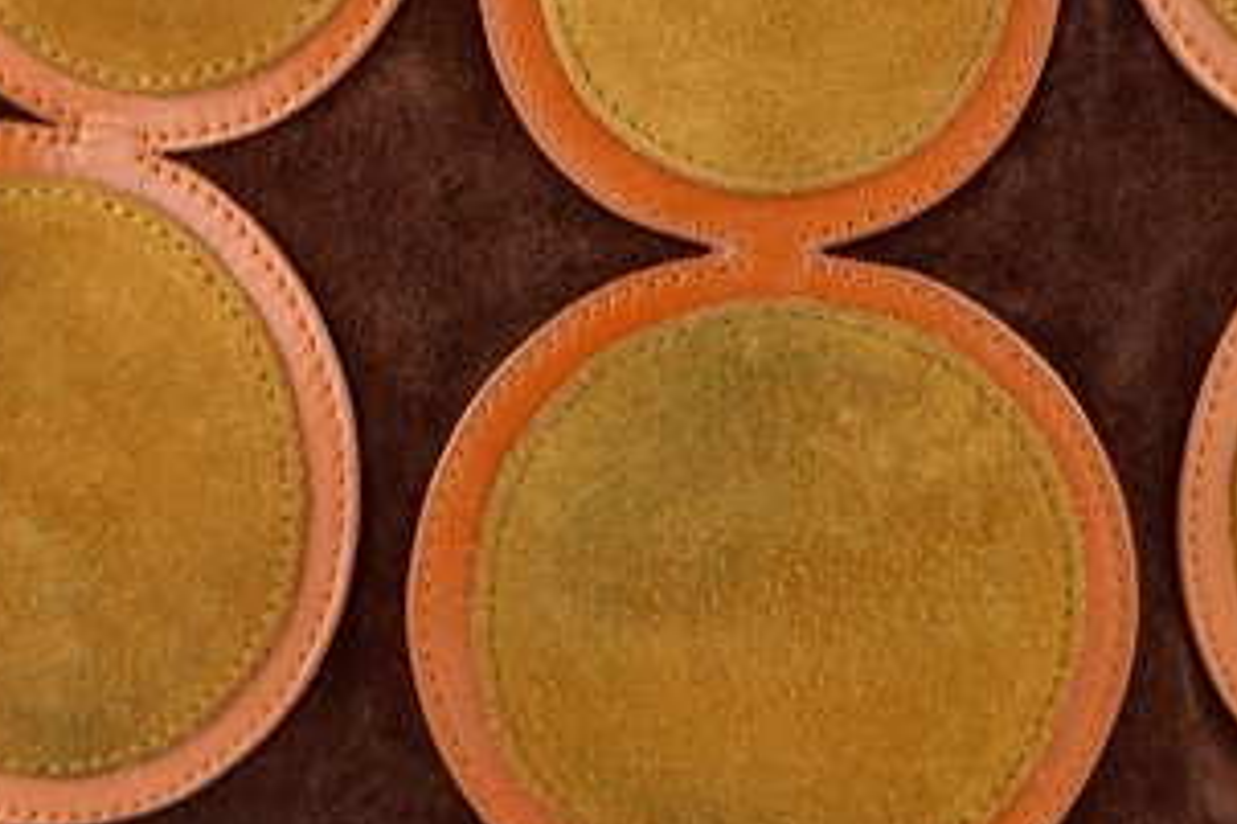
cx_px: 651
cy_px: 324
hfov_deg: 14.8
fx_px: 4773
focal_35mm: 139
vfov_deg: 9.9
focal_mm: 40
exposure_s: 1/40
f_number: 5.3
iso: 400
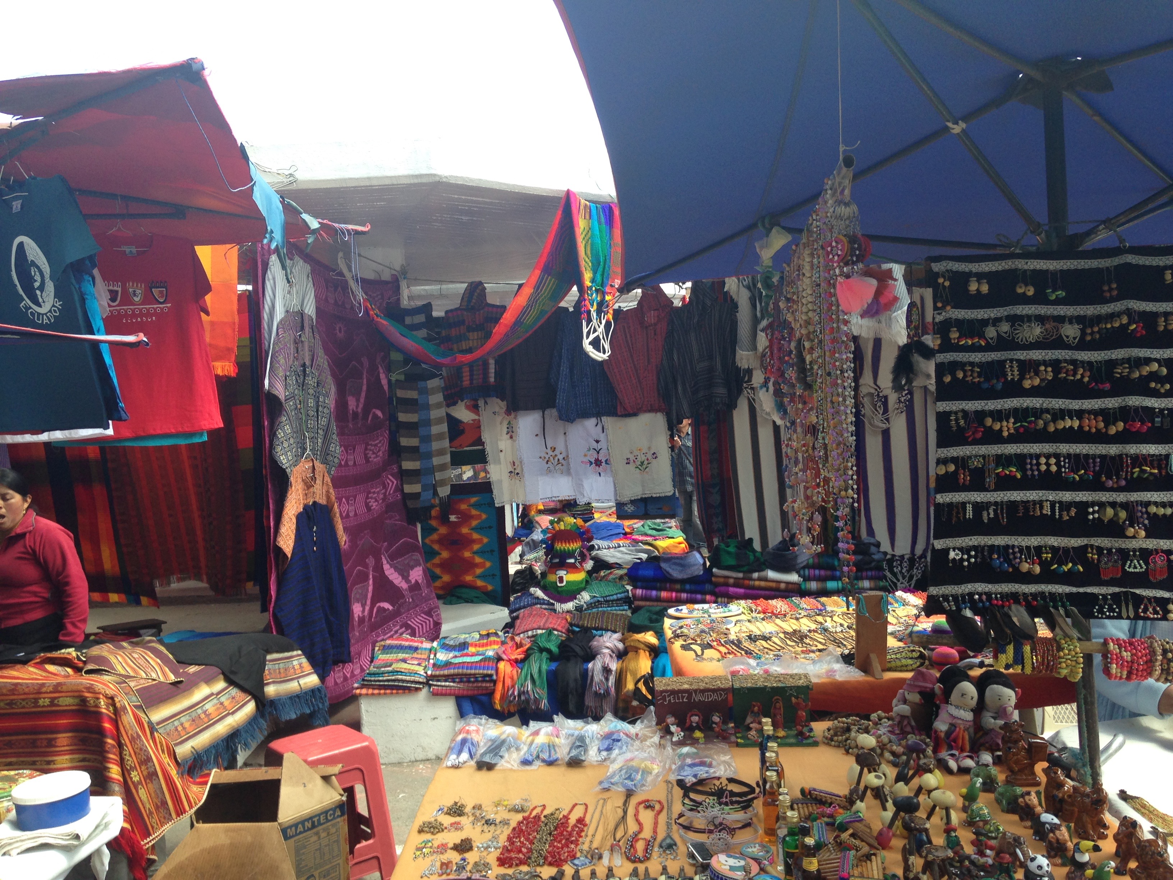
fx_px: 1118
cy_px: 440
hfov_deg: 55.4
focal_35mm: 33
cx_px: 586
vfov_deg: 42.9
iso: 50
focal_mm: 4.12
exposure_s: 1/267
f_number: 2.4
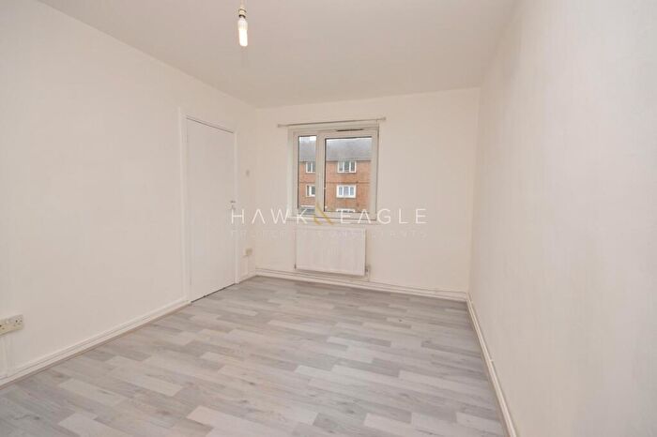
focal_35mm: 15
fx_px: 274
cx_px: 328
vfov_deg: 77.3
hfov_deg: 100.4
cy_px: 218
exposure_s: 1/60
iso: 100
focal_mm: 10
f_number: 8
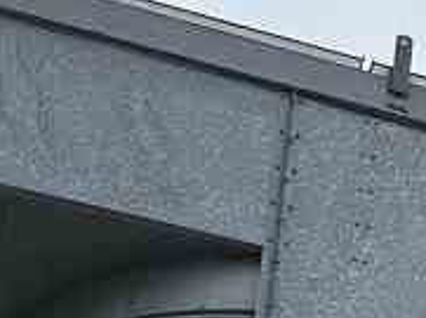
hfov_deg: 13.2
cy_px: 466
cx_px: 572
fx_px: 1769
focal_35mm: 144
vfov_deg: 10.0
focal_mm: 5.1
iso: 50
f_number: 1.6
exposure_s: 1/2024
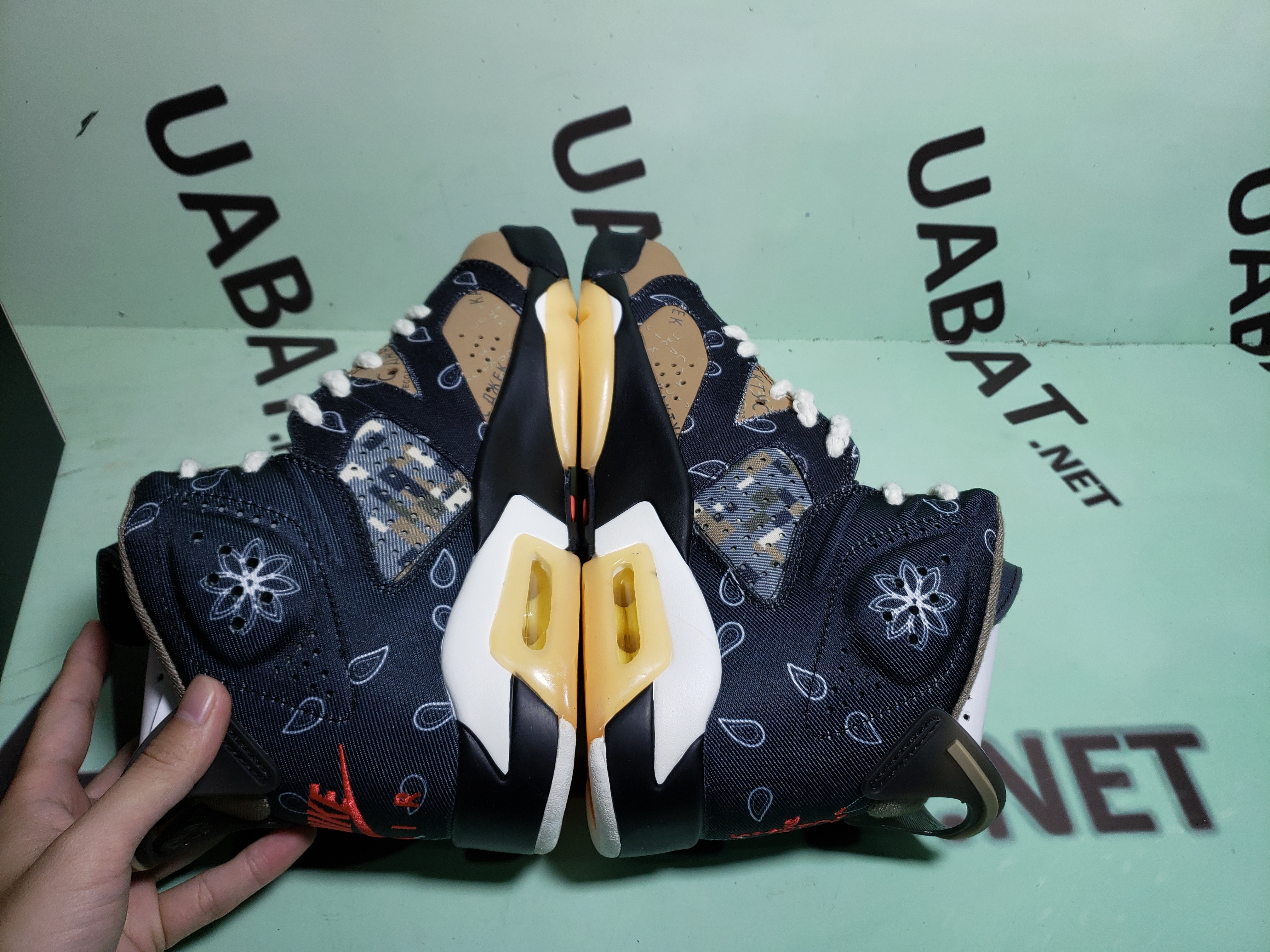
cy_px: 476
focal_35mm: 26
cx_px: 635
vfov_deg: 53.1
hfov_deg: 67.3
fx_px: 954
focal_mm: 4.3
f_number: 1.5
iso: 50
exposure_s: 1/506
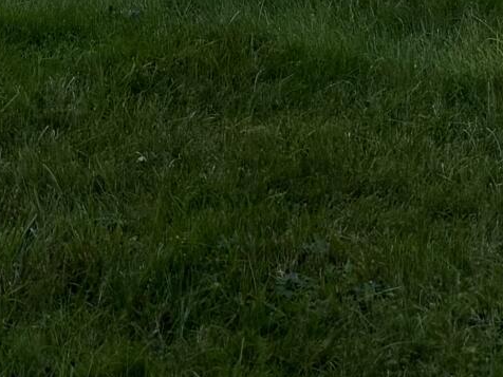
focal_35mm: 164
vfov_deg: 8.0
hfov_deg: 12.0
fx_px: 2383
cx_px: 101
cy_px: -697
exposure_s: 1/1845
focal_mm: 5.96
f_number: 1.6
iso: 50
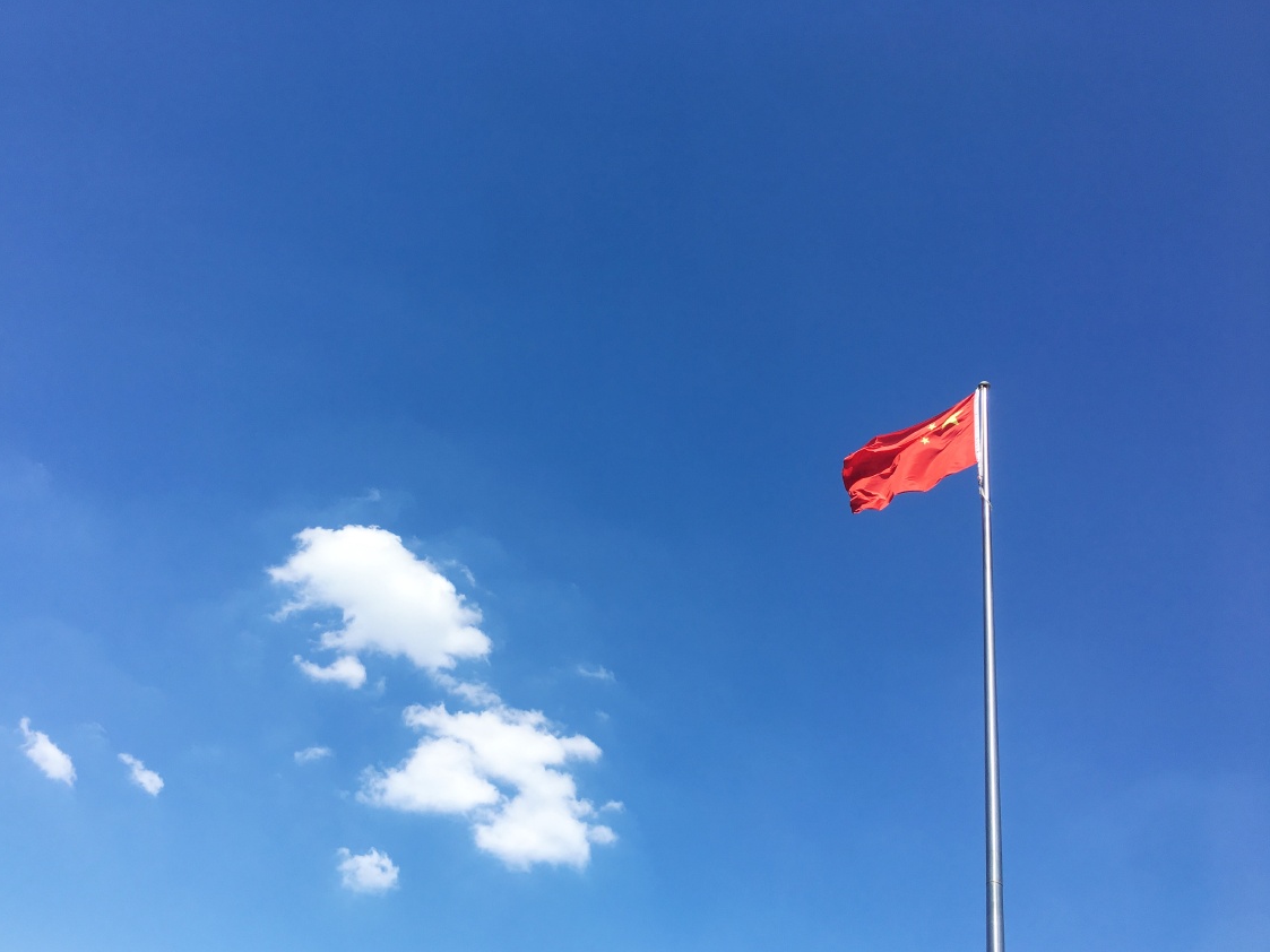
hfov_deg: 58.3
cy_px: 502
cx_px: 593
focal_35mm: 31
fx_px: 1137
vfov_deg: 45.4
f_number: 2.2
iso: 25
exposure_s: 1/1538
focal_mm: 4.15
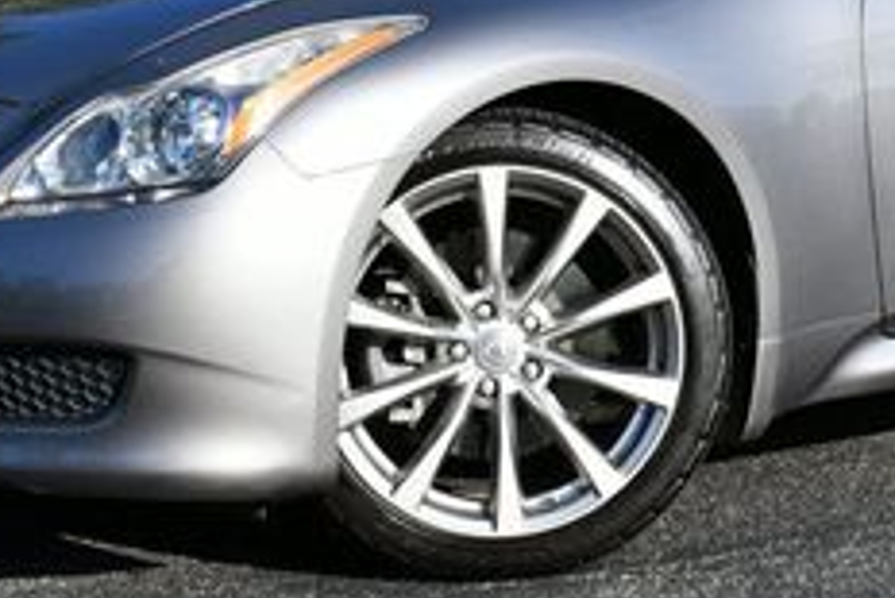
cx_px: 745
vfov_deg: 9.8
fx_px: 3433
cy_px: -127
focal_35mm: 138
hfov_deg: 14.7
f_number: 8
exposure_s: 1/250
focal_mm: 25
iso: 125
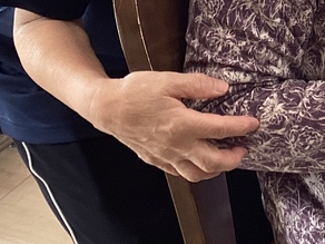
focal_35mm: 106
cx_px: 358
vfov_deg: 13.1
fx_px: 995
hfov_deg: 17.9
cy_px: -143
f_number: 2.4
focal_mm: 3.3
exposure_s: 1/60
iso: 50
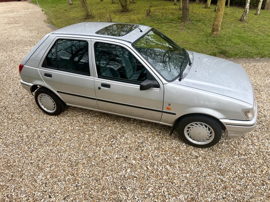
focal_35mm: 24
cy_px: 101
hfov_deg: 71.6
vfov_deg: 56.8
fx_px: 187
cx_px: 135
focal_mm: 6.76
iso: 80
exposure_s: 1/1727
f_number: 1.78
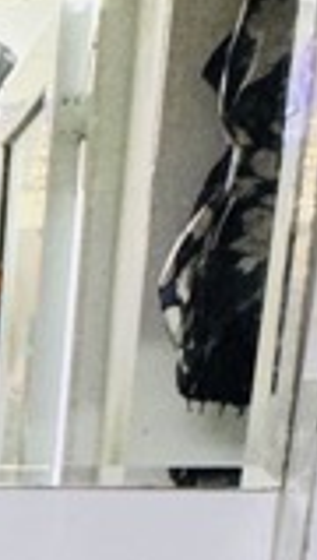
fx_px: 1457
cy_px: 754
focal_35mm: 98
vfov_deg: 19.8
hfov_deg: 10.2
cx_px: -521
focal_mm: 2.22
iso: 250
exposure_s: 1/50
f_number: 2.2
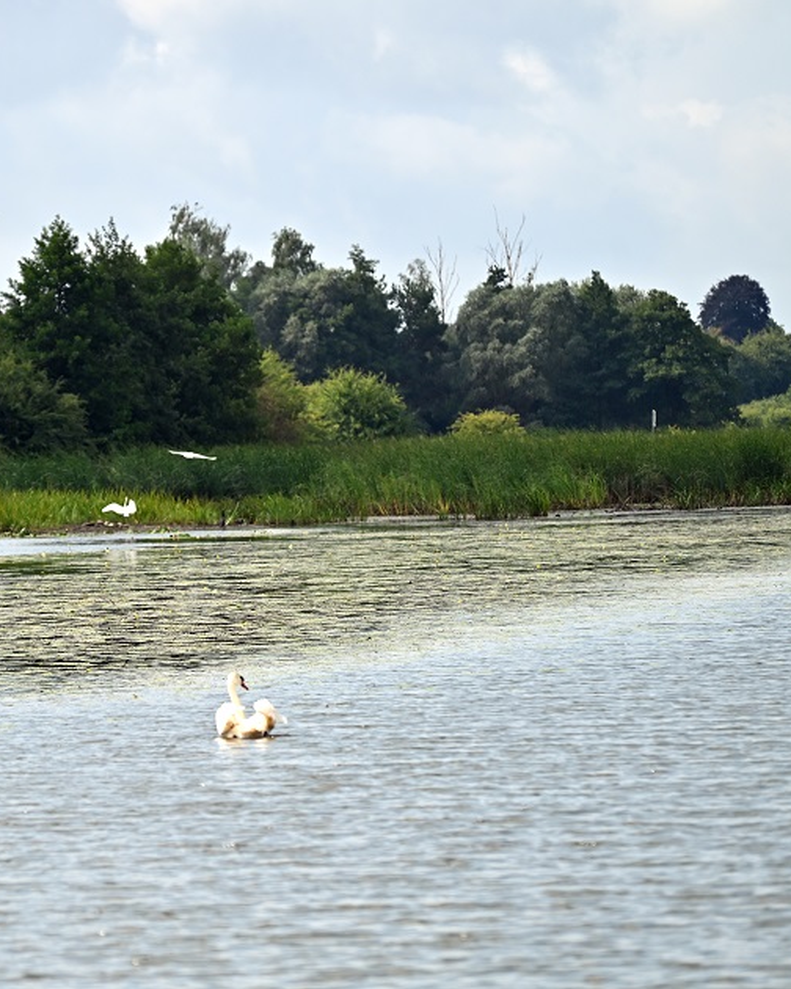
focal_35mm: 276
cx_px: 199
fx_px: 8077
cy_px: 494
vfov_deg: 7.0
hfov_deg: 5.6
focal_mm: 195
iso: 200
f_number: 5.6
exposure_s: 1/1600
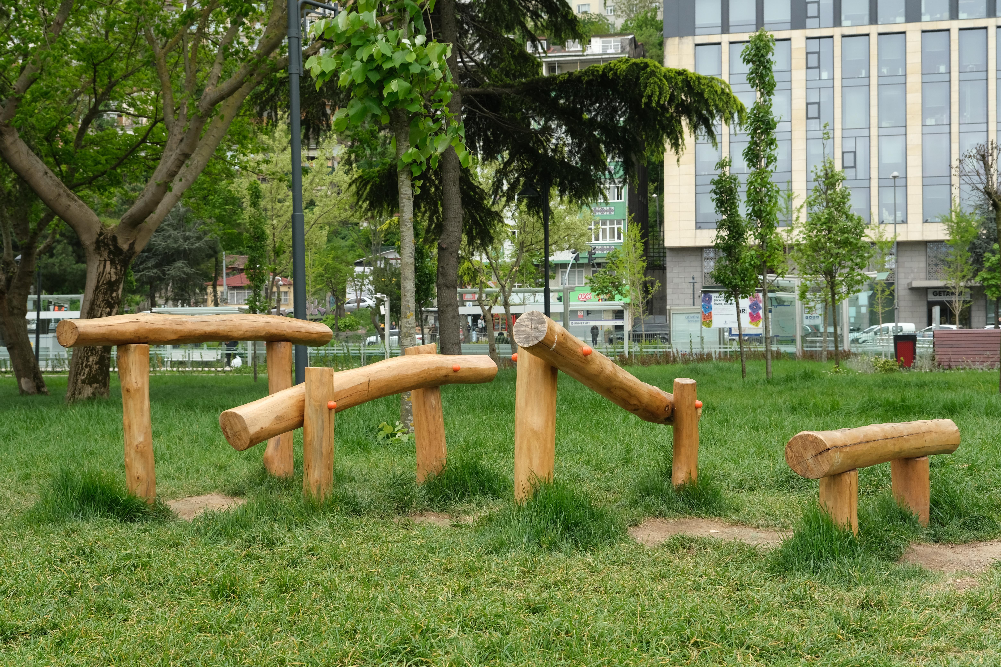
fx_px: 1140
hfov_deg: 47.4
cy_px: 334
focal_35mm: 41
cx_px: 500
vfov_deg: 32.6
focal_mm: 27.5
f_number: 8
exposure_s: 1/320
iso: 640
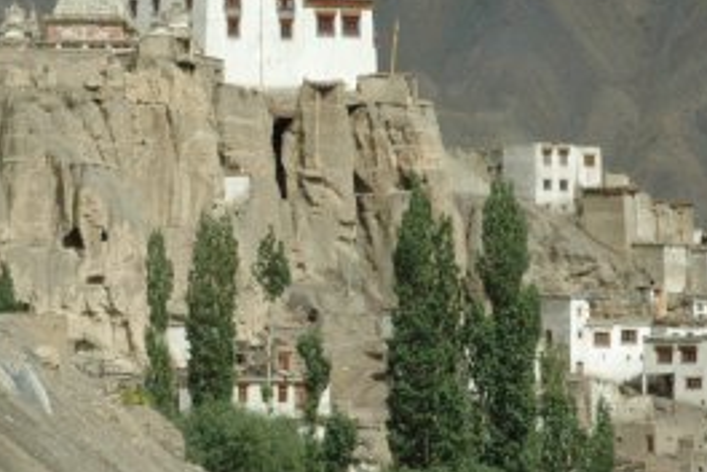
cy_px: 198
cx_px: 206
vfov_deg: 5.6
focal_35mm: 245
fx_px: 4811
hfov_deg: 8.4
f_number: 18
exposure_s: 1/1250
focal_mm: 60
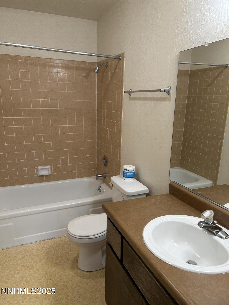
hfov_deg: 53.1
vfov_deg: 67.3
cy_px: 152
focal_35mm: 26
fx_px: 229
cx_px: 114
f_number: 1.5
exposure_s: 1/60
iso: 80
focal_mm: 5.7
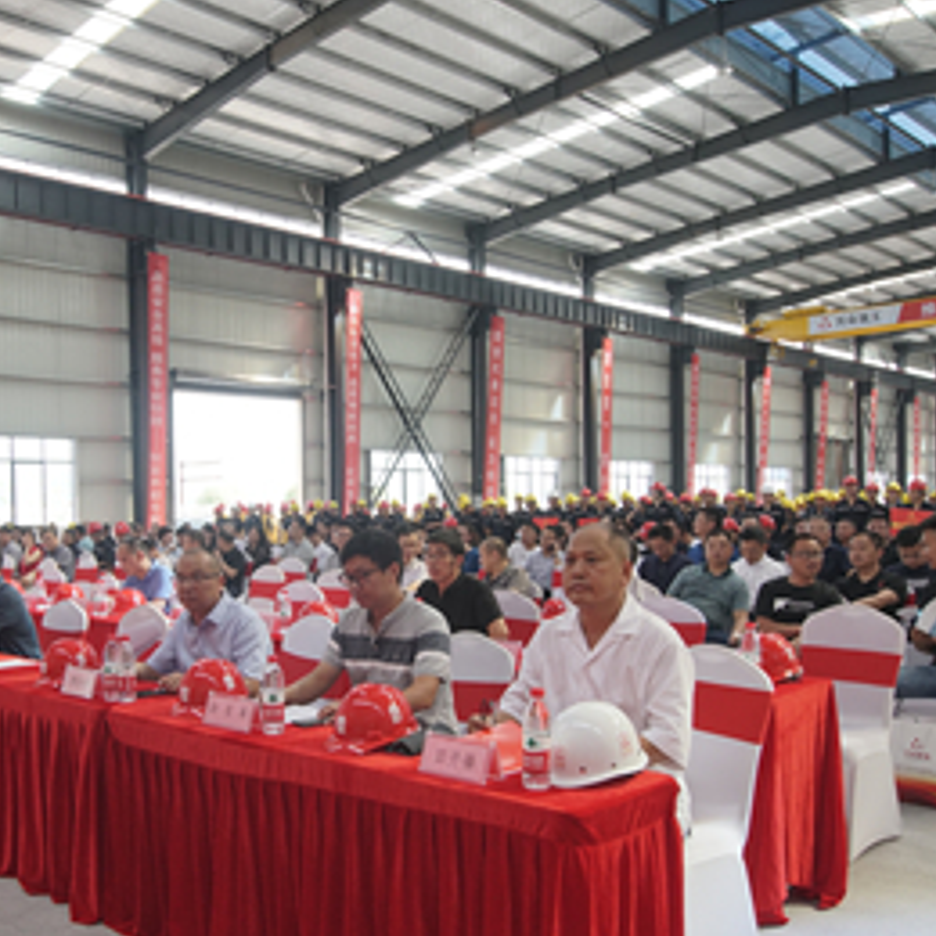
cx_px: 313
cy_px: 527
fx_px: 1101
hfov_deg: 45.4
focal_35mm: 36
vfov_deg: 45.9
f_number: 8
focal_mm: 22
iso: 800
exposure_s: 1/100
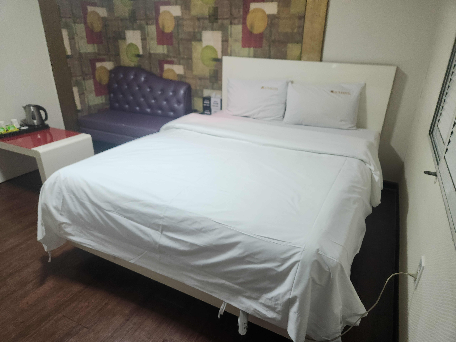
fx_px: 303
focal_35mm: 23
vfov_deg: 58.9
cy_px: 171
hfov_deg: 73.9
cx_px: 228
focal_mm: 5.4
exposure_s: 1/40
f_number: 1.8
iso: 250
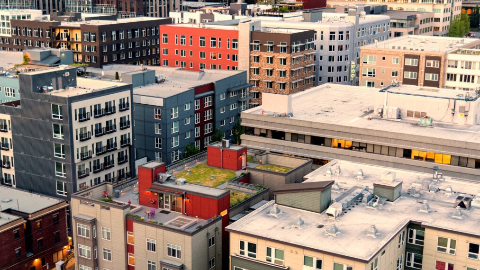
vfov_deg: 22.6
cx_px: 242
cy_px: 151
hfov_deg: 39.2
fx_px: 675
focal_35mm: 53
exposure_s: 1/60
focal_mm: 50
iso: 1000
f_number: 4
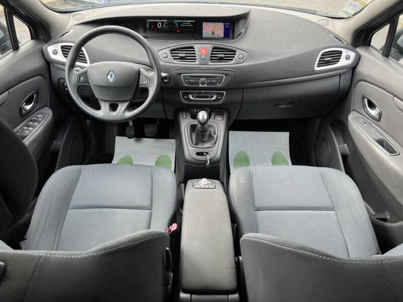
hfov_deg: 67.3
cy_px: 151
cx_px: 202
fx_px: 303
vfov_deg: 53.1
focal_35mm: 26
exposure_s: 1/270
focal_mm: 5.7
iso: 40
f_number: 1.5
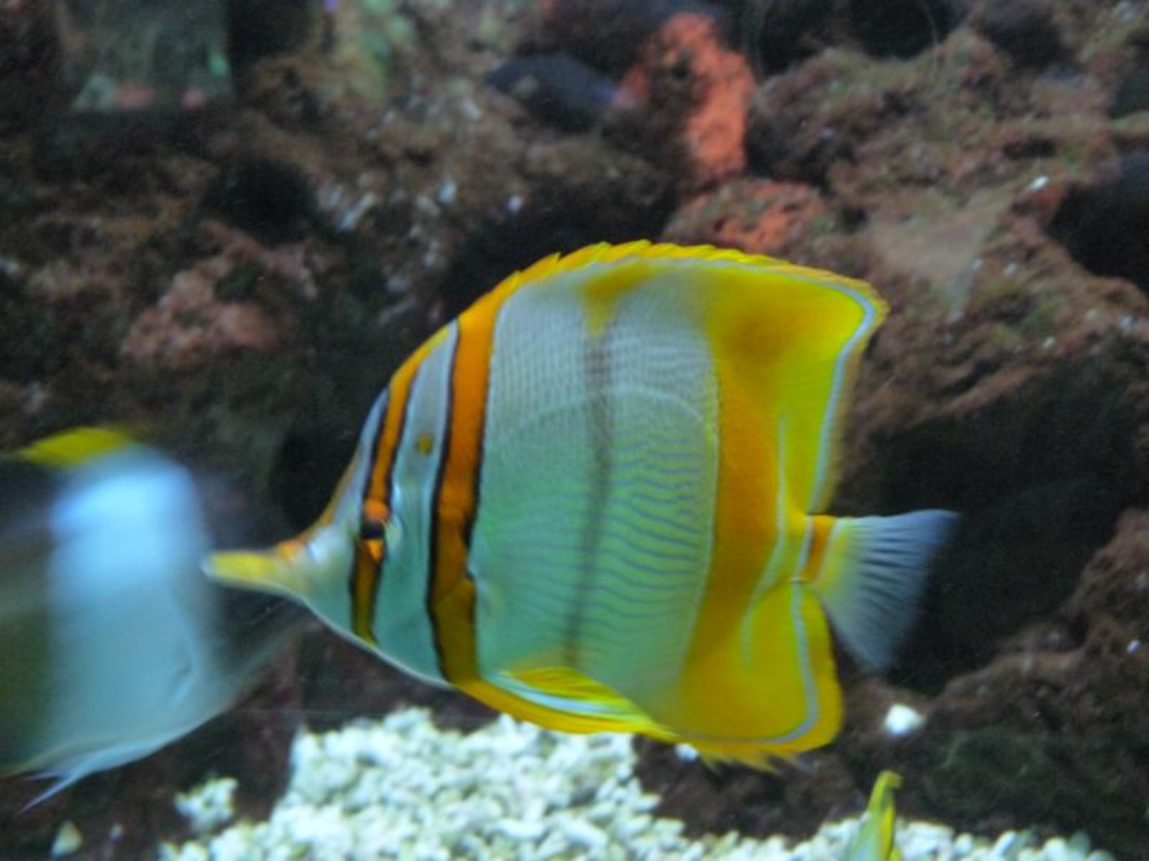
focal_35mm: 49
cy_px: 430
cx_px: 574
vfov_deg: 29.7
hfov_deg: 38.9
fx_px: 1626
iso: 800
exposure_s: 1/13
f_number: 3.2
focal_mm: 8.7
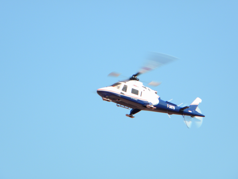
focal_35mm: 278
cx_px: 119
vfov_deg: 5.3
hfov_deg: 7.1
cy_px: 90
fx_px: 1911
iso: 110
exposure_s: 1/498
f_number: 5.4
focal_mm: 50.4
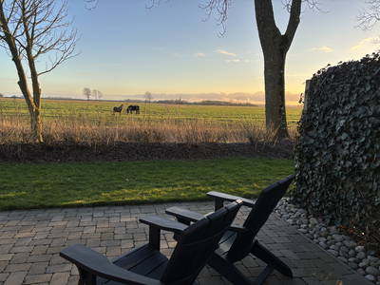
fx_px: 285
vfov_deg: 53.1
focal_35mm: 26
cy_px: 142
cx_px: 190
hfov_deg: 67.3
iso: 50
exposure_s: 1/818
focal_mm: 5.96
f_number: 1.6
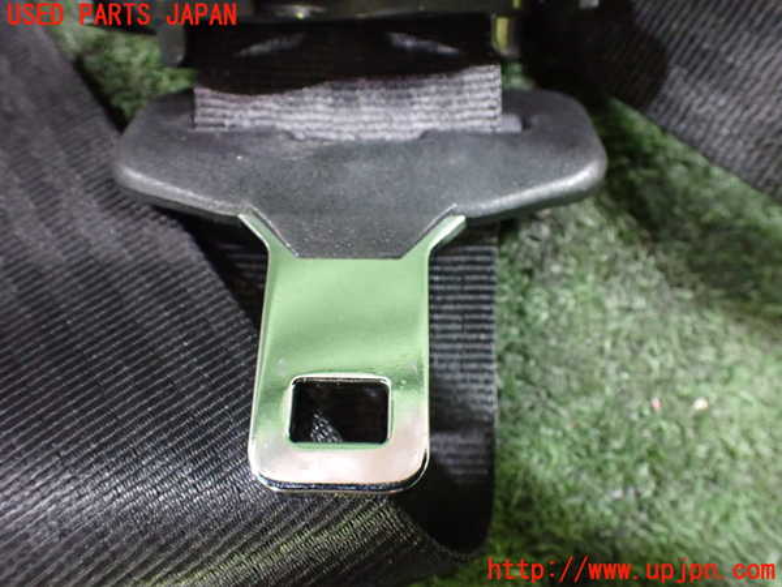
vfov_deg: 46.8
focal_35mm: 30
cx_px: 391
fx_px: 678
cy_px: 294
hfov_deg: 60.0
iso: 1000
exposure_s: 1/30
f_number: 2.3
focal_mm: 5.4
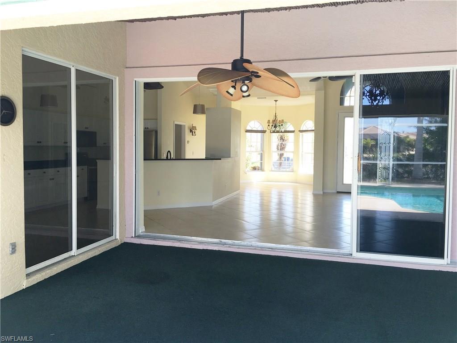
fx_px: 383
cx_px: 228
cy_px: 172
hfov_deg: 61.7
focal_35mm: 29
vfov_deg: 48.2
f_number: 2.2
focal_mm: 4.15
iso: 25
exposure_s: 1/60
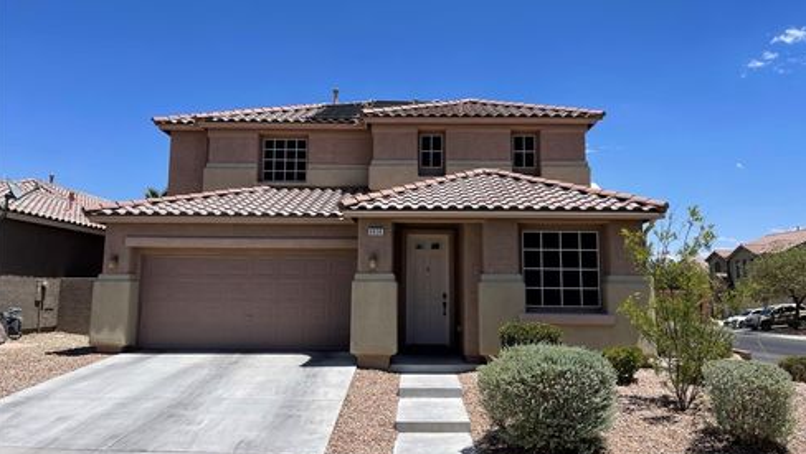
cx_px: 408
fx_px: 620
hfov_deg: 66.0
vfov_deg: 40.2
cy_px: 202
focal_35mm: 29
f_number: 1.6
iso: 32
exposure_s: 1/4049
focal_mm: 5.1
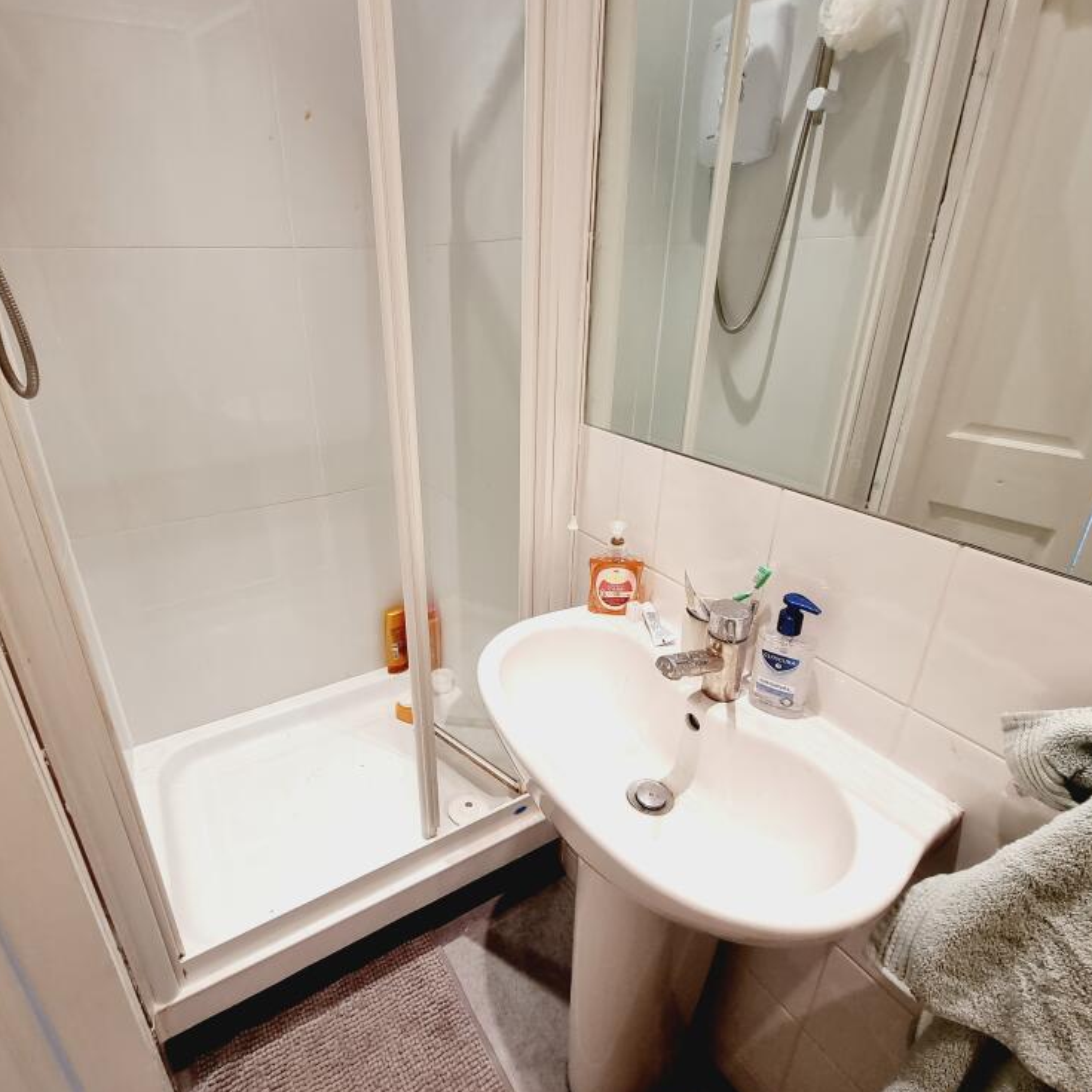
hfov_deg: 86.9
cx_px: 471
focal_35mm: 16
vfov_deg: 87.4
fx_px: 571
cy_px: 539
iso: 160
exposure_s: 1/50
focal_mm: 2.2
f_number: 2.2
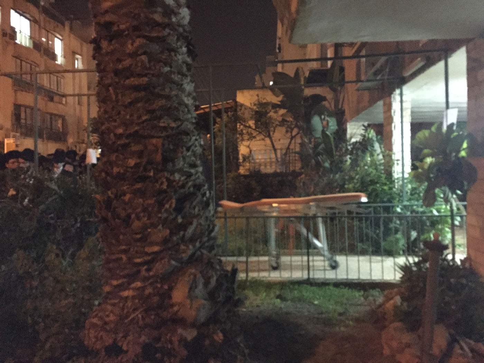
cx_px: 242
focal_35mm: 29
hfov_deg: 61.7
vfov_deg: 48.2
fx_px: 405
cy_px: 182
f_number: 2.2
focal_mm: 4.15
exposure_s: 1/15
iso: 1600
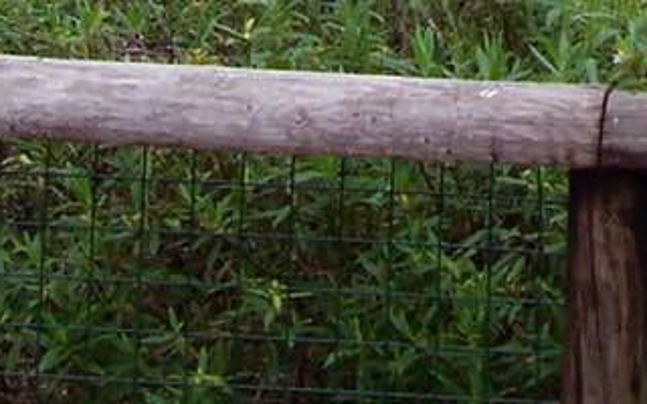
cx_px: 813
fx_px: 3174
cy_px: -727
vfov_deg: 6.7
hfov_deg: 11.4
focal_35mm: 180
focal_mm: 5.6
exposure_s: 1/120
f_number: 2.7
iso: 80
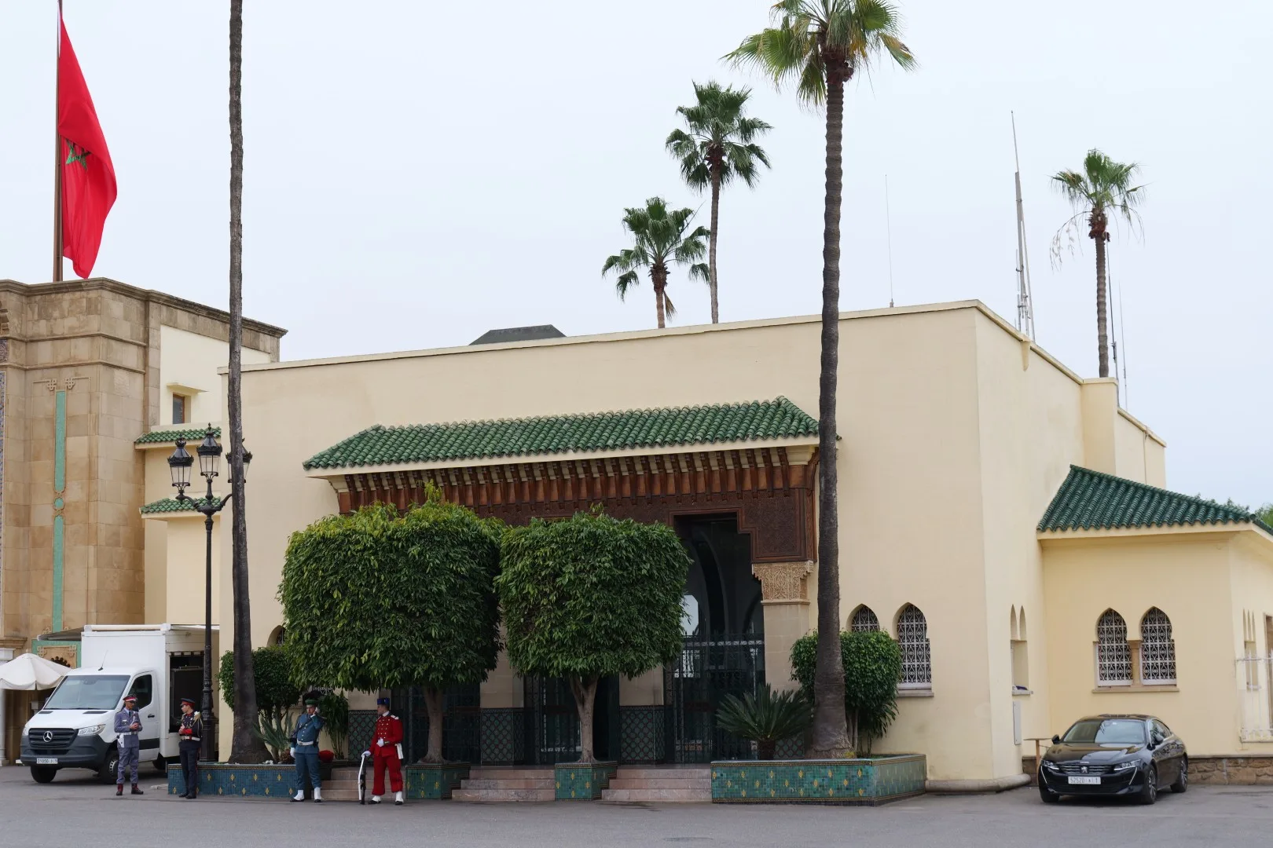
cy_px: 424
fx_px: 2122
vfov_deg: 22.6
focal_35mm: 60
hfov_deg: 33.4
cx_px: 636
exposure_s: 1/60
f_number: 5.6
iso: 160
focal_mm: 60
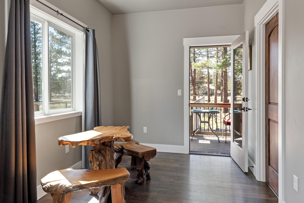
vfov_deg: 53.2
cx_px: 152
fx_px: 203
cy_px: 102
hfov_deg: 73.7
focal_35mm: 24
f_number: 8
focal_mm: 24
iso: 200
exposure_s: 1/25
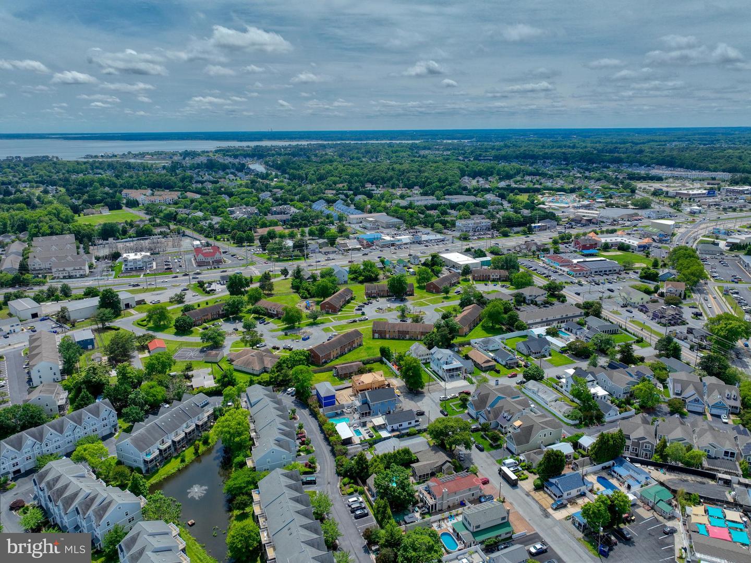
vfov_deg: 56.8
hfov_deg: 71.6
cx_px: 376
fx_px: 521
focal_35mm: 24
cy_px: 282
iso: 120
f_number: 2.8
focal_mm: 12.29
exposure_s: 1/2500
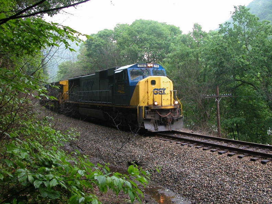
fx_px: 267
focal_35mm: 34
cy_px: 102
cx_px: 136
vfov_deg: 41.8
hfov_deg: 54.0
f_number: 3.5
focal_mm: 8.9
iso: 100
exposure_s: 1/60
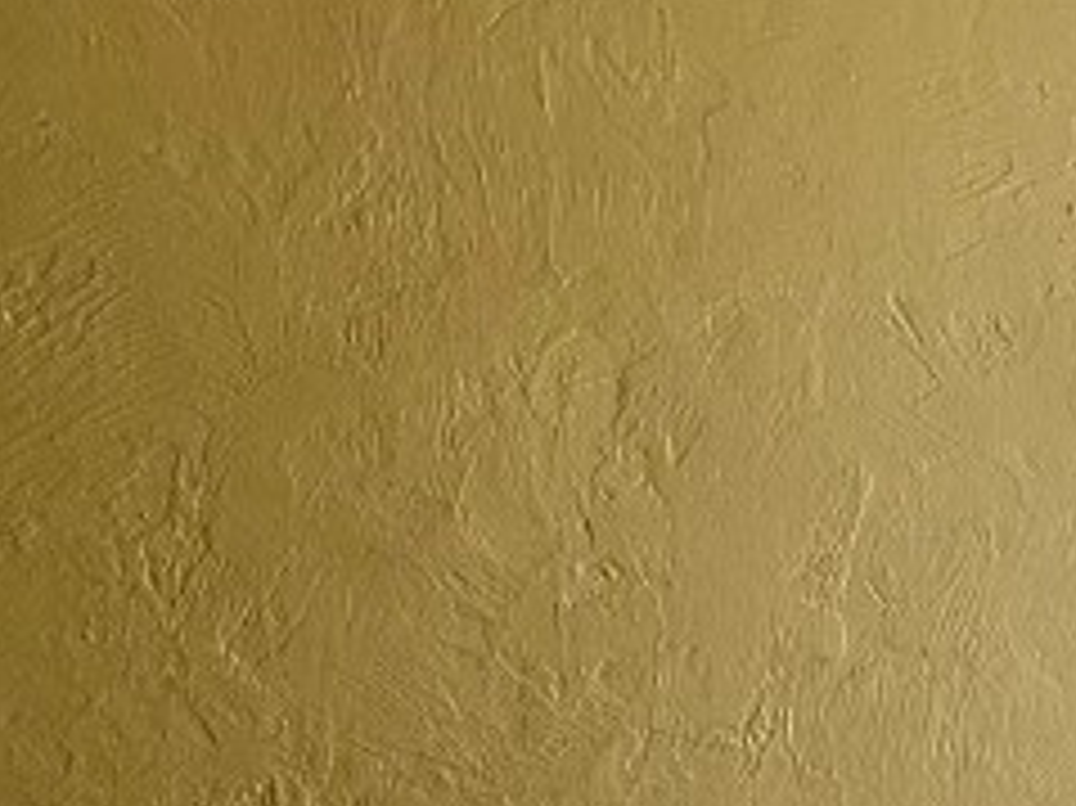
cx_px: 2134
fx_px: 3200
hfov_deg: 15.4
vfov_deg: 14.3
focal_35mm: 103
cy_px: 621
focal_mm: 6.86
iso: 64
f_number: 1.78
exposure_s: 1/120
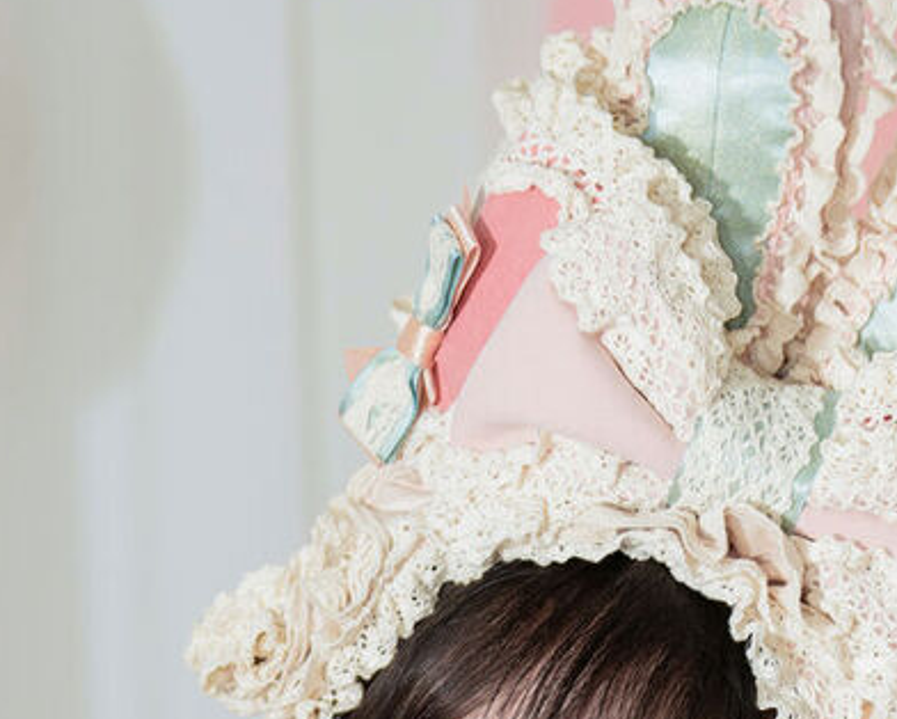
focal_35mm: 373
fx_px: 9907
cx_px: 405
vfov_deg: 4.1
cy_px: 1293
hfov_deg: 5.2
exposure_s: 1/250
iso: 800
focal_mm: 99
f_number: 2.8
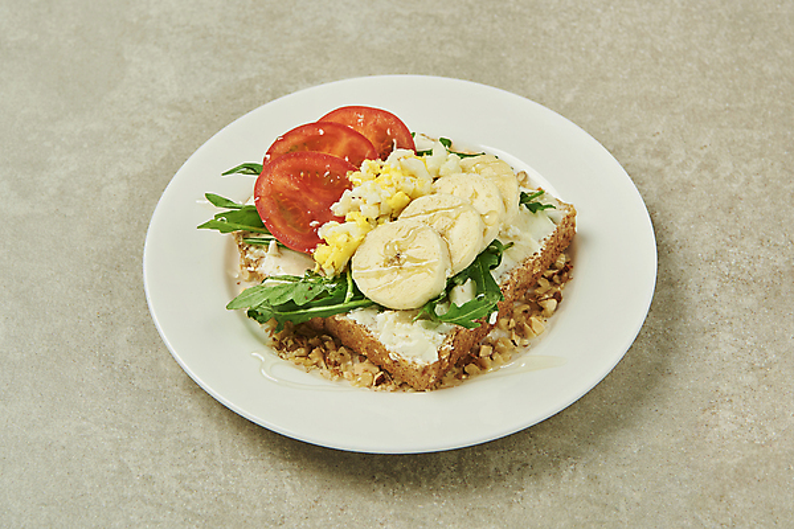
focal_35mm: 70
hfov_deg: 28.8
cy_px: 264
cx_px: 397
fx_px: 1544
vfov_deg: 19.5
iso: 80
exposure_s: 1/125
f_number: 11
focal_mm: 70
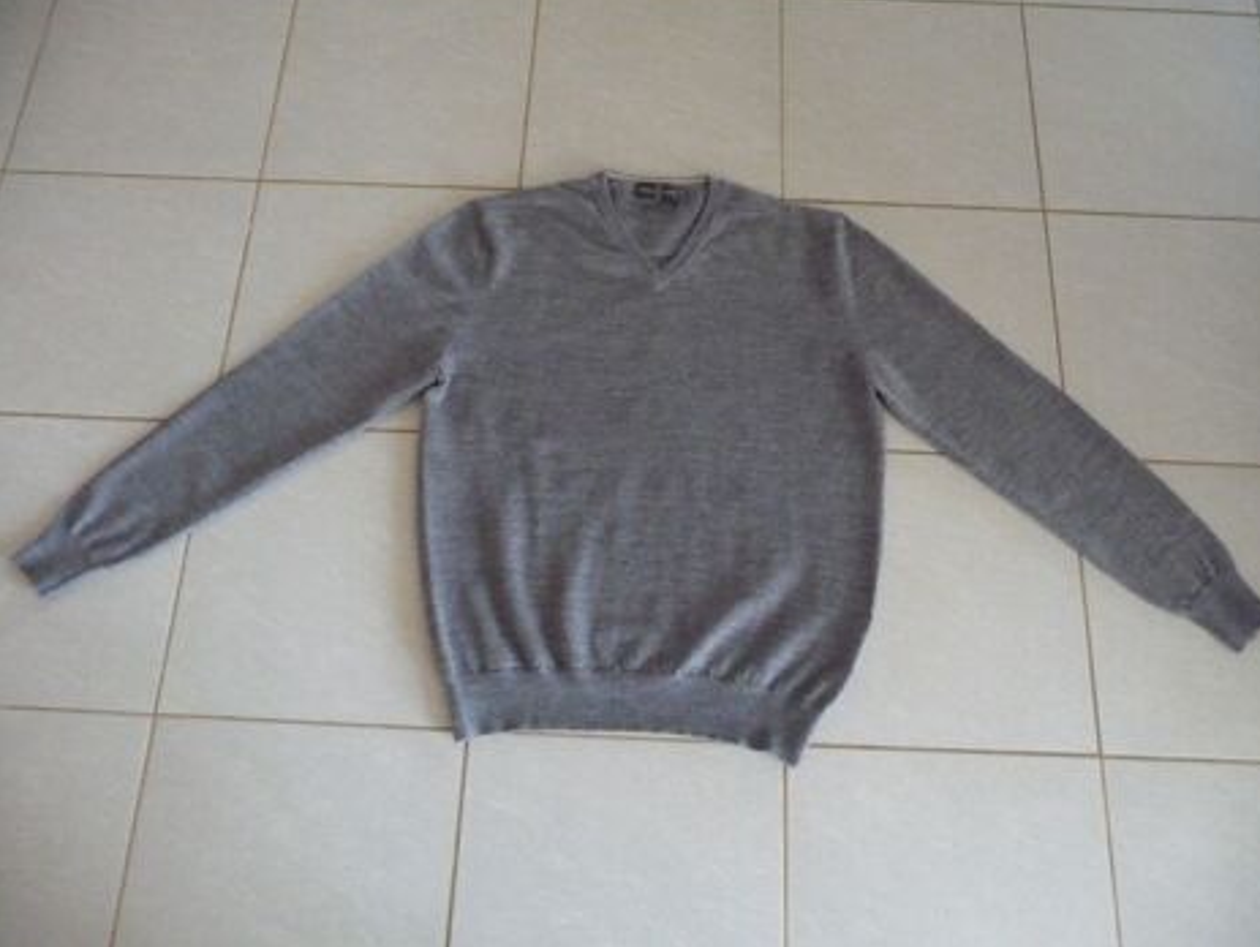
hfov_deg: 61.6
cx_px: 648
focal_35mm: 29
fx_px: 1056
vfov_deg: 48.3
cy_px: 463
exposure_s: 1/30
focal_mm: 4.7
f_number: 3.3
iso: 800
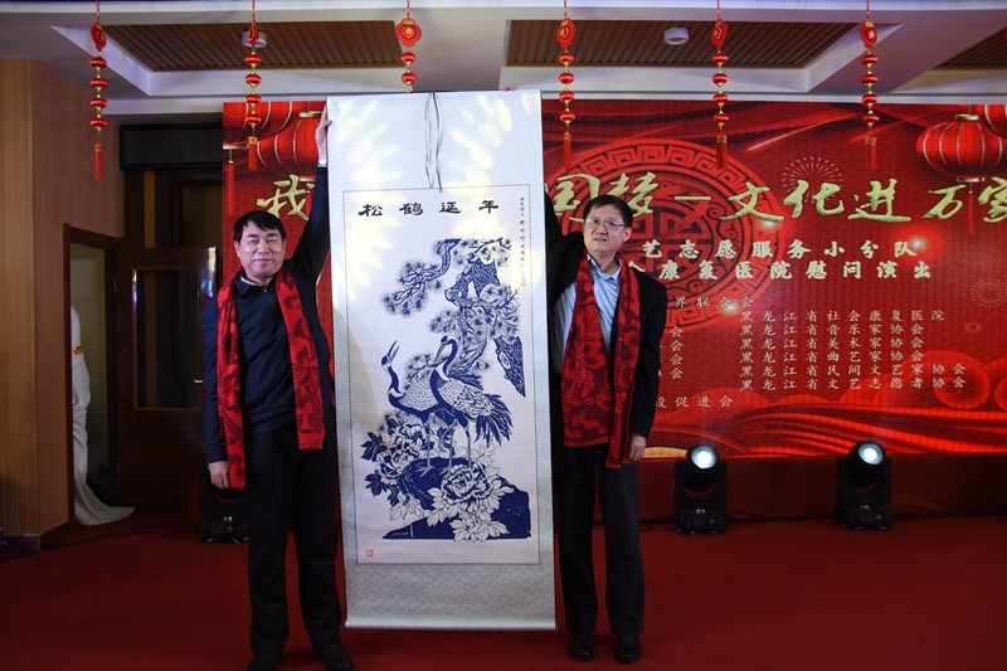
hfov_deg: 61.9
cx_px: 504
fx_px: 839
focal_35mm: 30
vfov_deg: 43.6
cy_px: 336
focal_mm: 20
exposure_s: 1/500
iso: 800
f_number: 3.5
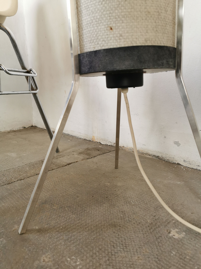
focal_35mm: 27
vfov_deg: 65.3
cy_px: 134
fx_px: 209
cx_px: 100
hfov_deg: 51.4
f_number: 1.6
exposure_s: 1/100
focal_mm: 5.56
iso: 100
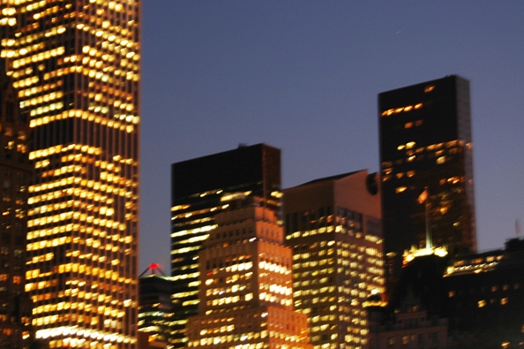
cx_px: 175
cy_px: 152
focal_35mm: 105
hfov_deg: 19.4
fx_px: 1527
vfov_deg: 13.0
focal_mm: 52
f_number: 5.6
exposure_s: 1.3
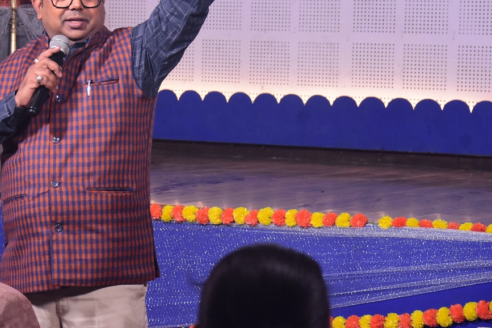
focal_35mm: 178
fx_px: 2432
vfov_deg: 7.7
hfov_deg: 11.5
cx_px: 83
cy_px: 54
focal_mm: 70
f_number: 6.3
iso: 1250
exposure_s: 1/125
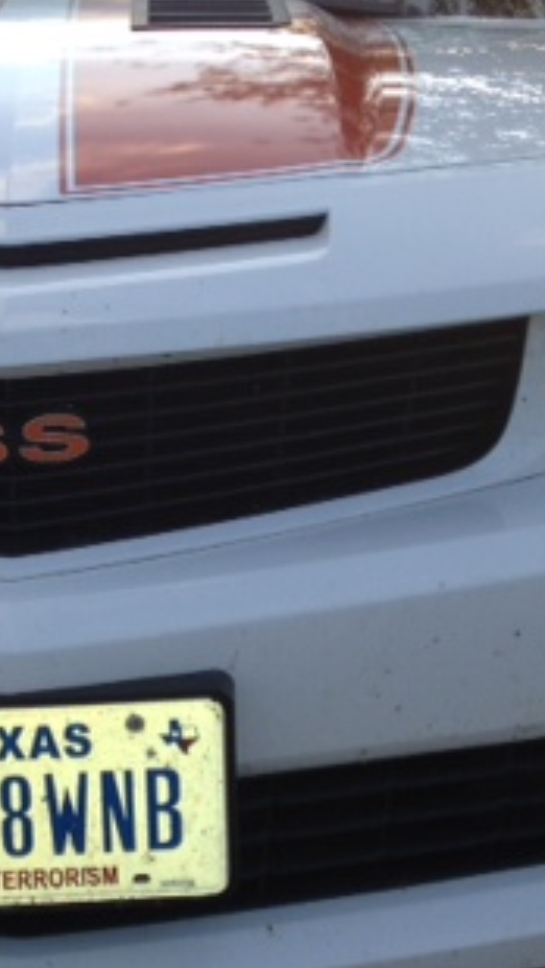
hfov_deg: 15.1
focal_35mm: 79
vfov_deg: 26.8
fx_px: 2028
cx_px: 60
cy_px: 498
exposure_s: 1/339
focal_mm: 4.28
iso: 64
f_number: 2.4
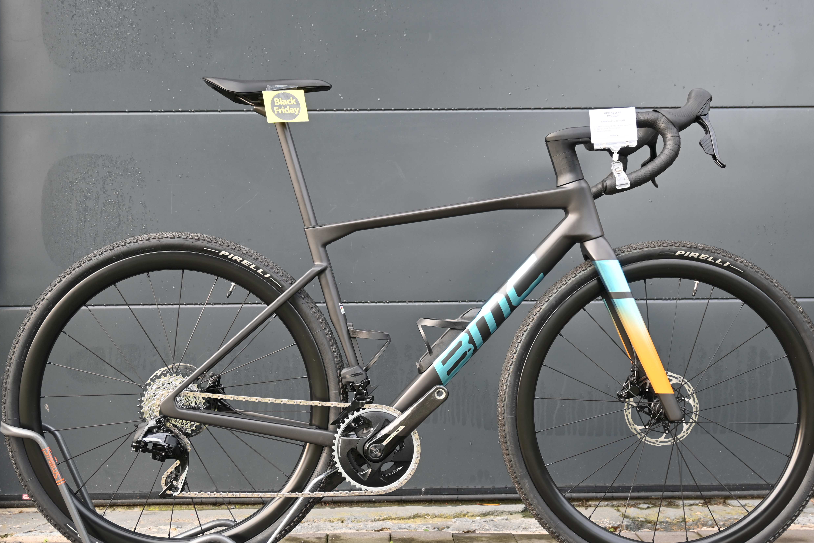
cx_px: 396
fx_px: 1063
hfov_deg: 41.9
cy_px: 297
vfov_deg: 28.6
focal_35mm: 47
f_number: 4.5
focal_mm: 28
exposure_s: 1/60
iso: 125
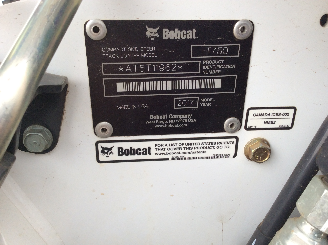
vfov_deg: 44.1
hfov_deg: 56.9
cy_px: 122
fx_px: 303
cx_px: 164
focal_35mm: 32
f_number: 2.4
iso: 40
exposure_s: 1/120
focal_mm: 3.3
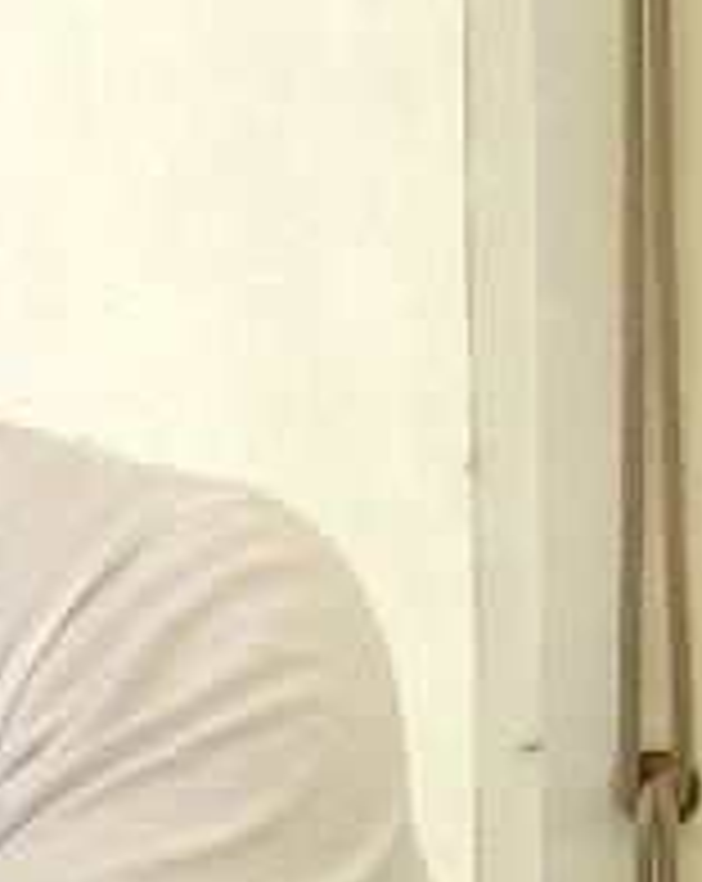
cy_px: 1102
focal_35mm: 689
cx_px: -596
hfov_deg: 2.2
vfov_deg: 2.8
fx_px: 17950
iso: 80
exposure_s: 1/125
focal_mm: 28.7
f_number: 5.5
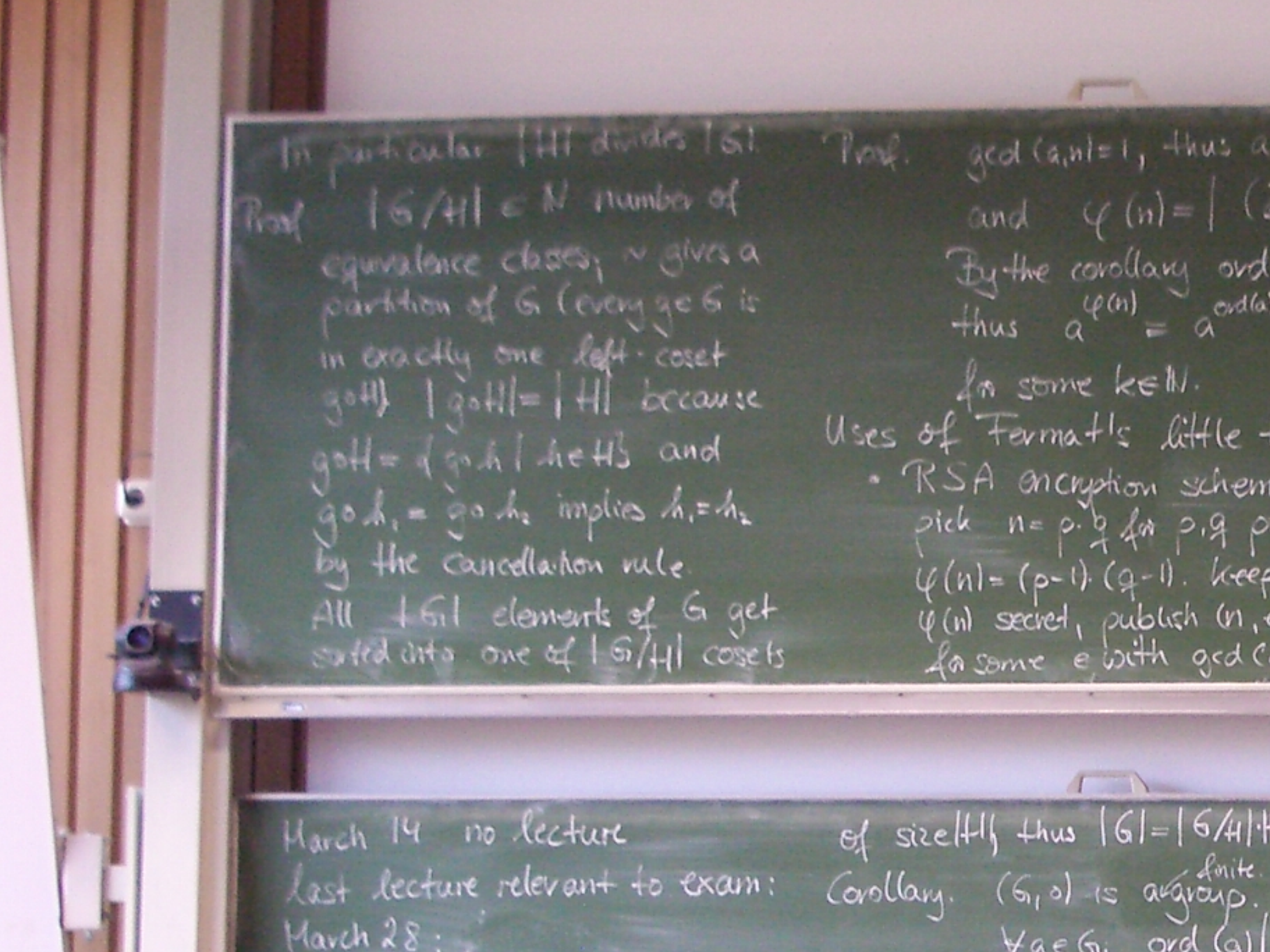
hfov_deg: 17.3
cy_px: 732
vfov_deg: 13.4
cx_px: 1406
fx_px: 4036
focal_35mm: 110
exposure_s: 1/25
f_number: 3.1
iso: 200
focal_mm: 8.2
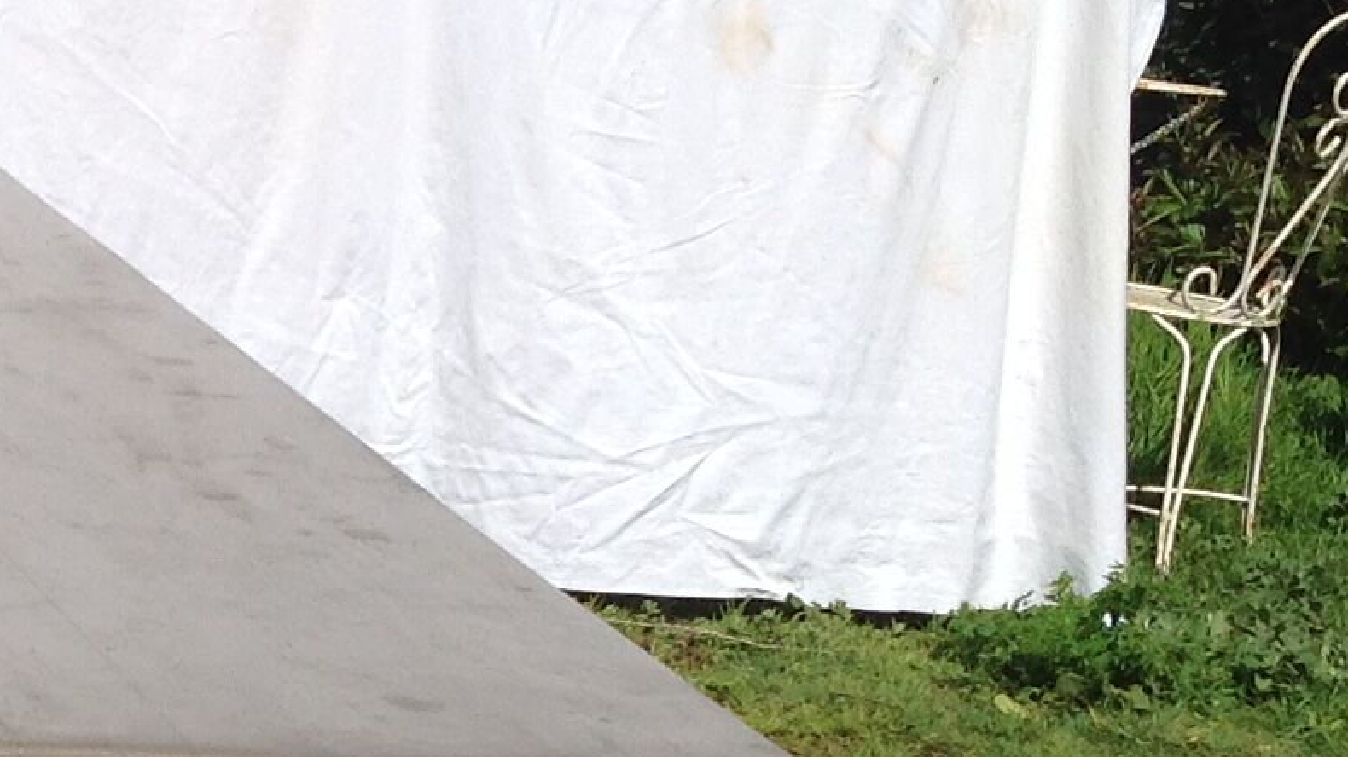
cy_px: 861
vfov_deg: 9.6
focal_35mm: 125
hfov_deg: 16.8
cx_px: -9
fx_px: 4467
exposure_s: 1/4329
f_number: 2.4
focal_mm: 4.28
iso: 50
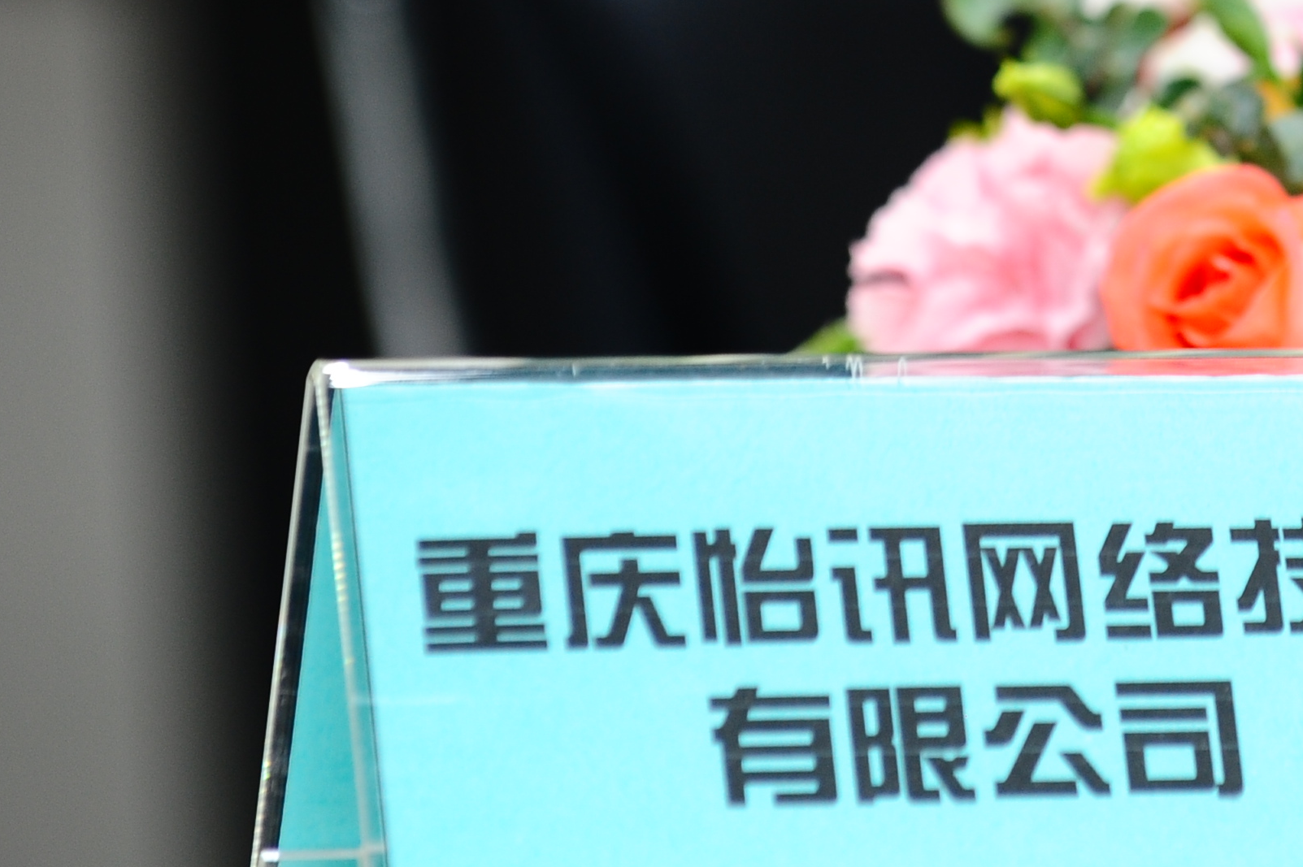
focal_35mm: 531
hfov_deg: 3.9
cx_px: 1272
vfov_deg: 2.6
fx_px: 19209
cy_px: -21
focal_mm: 200
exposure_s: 1/20
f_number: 4
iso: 500
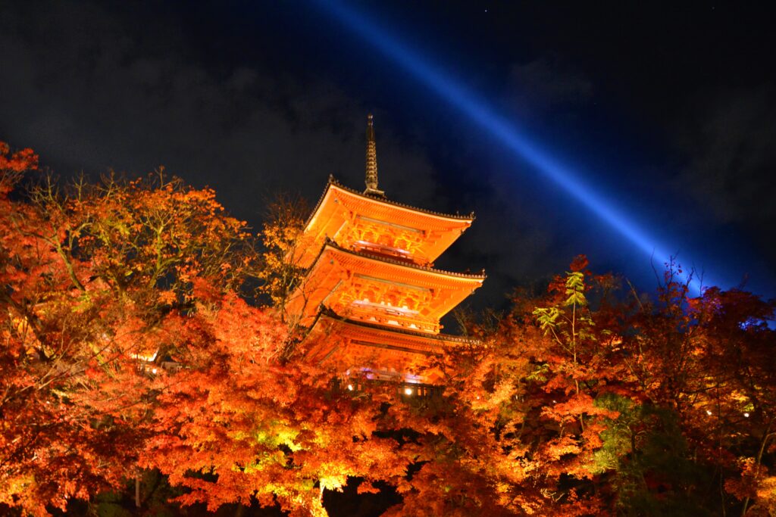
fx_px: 647
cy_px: 258
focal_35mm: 30
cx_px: 388
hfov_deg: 61.9
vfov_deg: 43.6
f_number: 3.5
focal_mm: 20
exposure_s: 1/4
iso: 3200
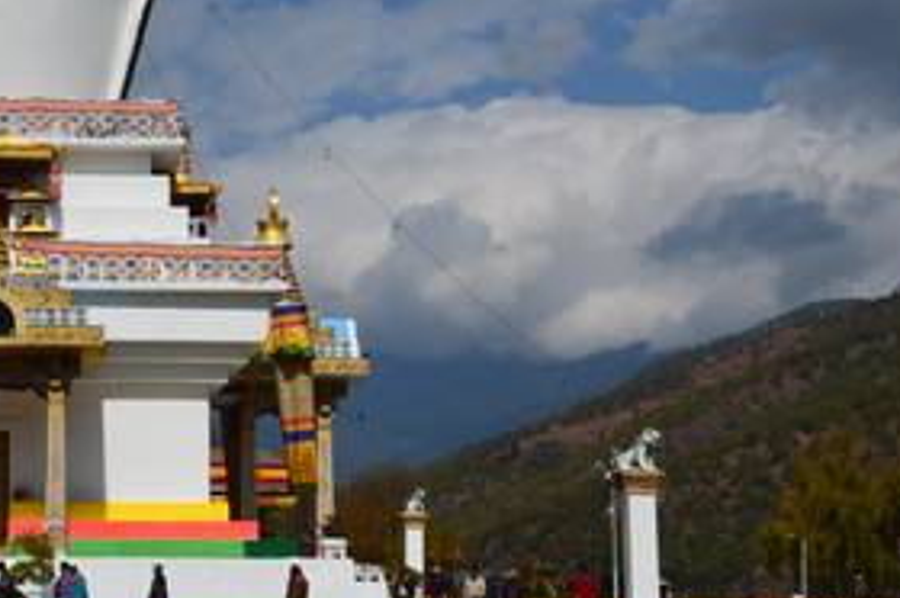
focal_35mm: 85
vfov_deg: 16.0
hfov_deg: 23.3
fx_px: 2123
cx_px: 100
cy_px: 174
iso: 100
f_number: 13
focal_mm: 22
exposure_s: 1/320
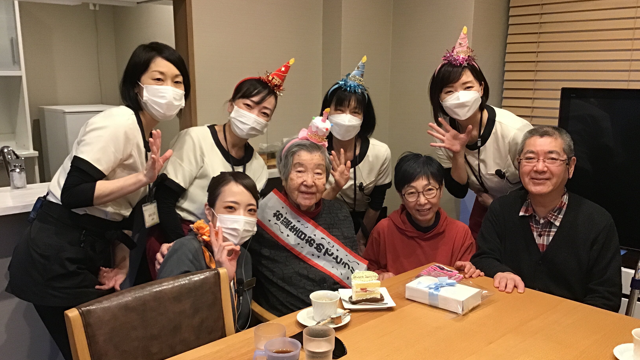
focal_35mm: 34
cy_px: 209
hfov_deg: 58.0
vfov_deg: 34.6
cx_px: 321
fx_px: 577
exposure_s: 1/30
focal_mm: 3.3
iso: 125
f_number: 2.4
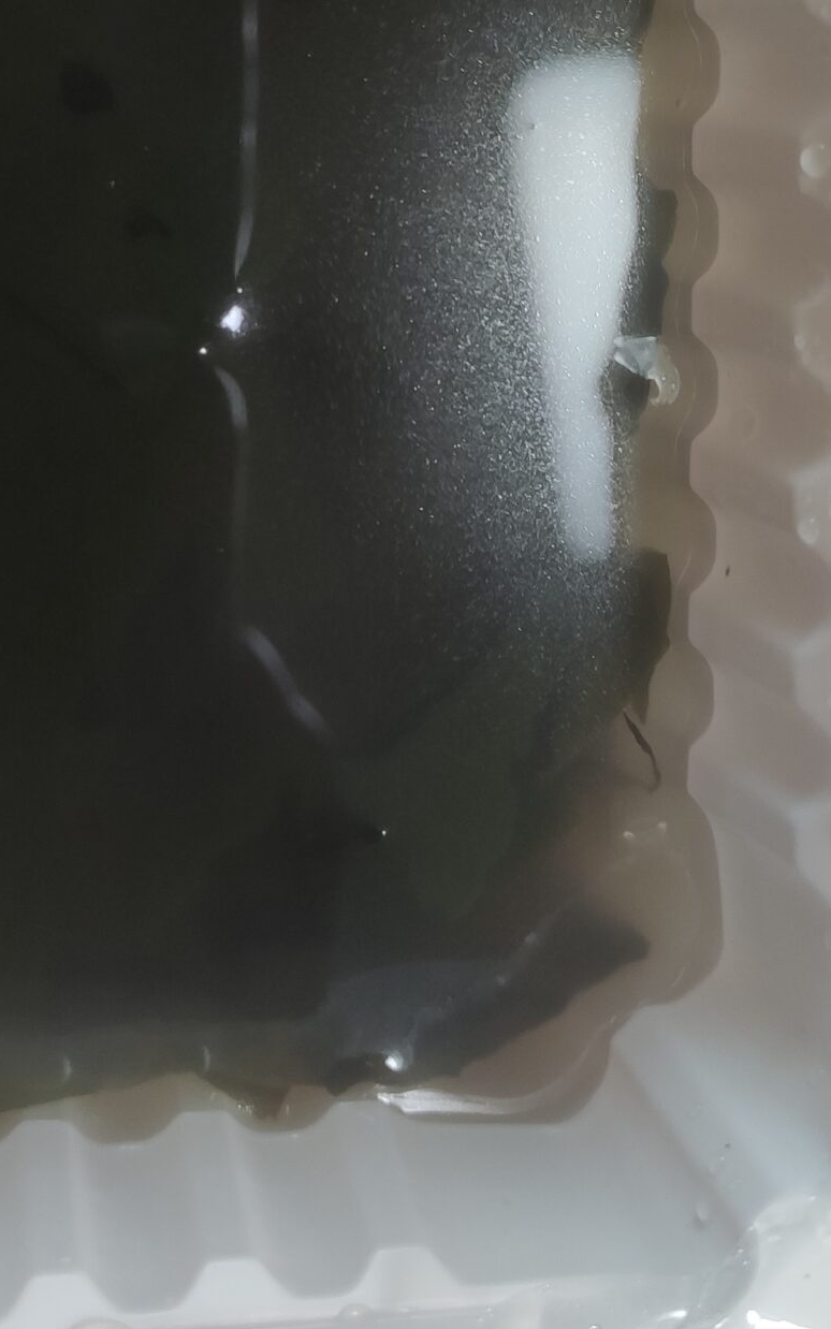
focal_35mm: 57
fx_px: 2065
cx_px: 236
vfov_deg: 34.7
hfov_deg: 22.6
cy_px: 292
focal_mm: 4.77
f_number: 1.75
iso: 219
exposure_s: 1/30
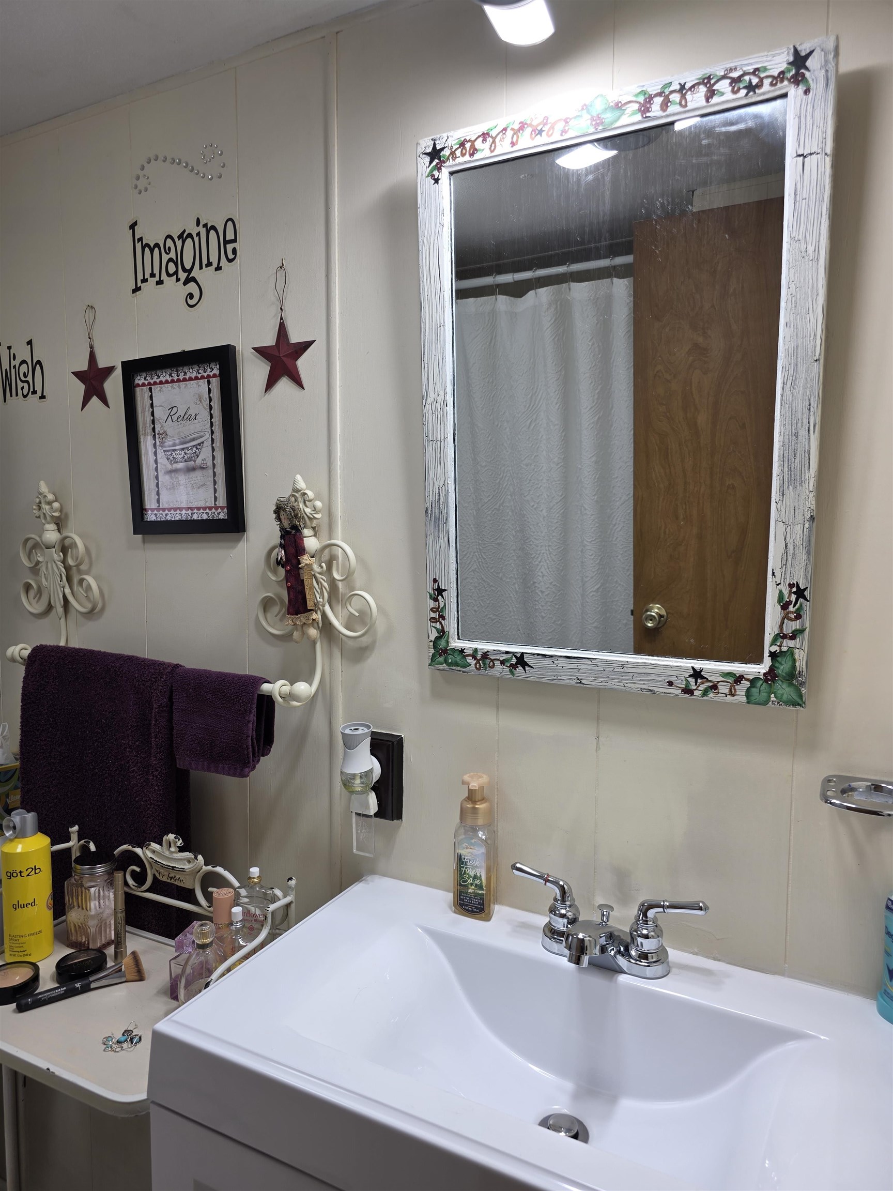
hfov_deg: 58.9
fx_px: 791
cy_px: 596
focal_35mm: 23
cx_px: 446
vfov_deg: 73.9
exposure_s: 1/120
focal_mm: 6.3
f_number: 1.7
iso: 25
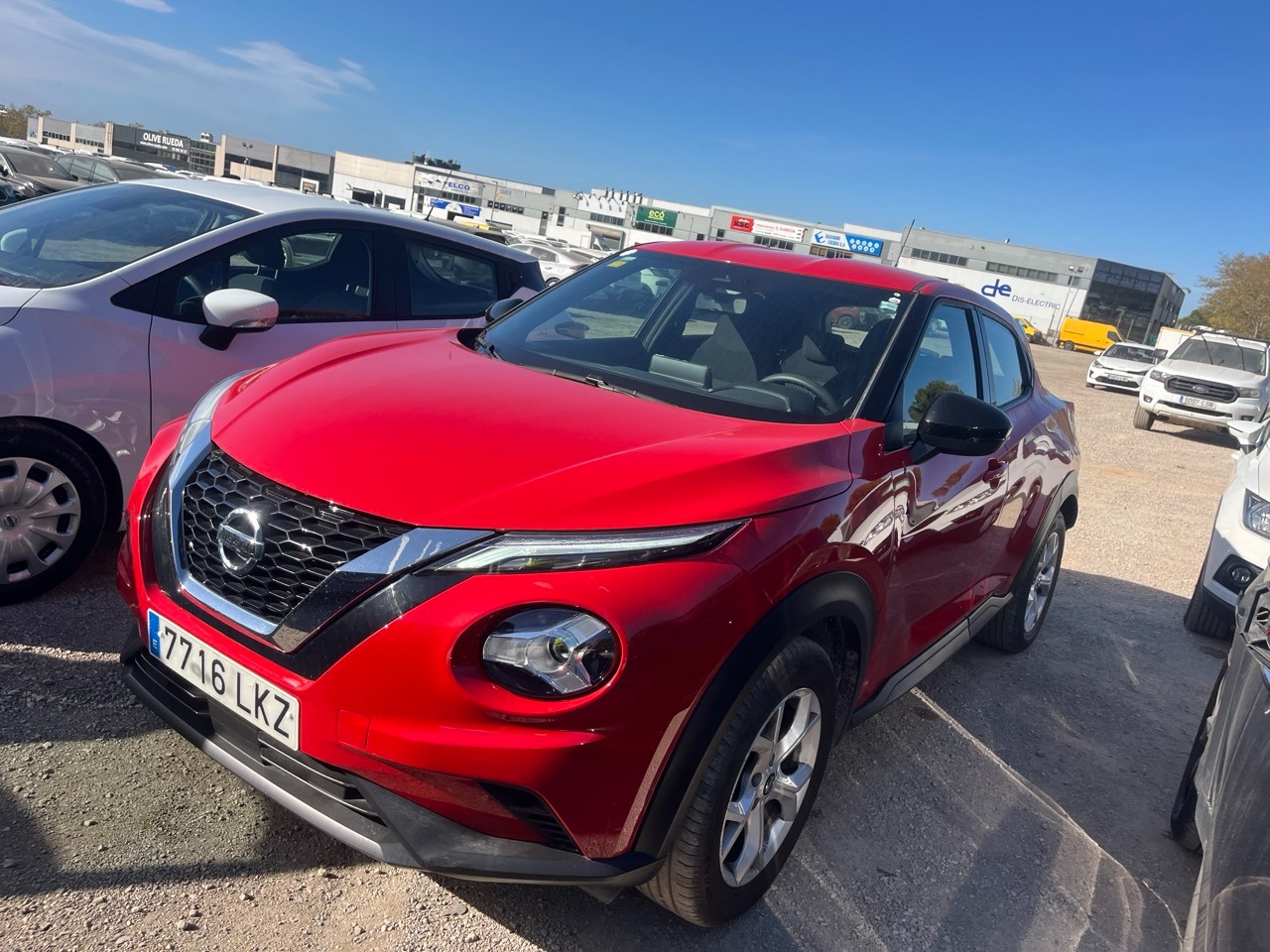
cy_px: 476
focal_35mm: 26
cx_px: 635
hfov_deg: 67.3
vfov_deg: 53.1
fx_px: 954
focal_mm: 5.1
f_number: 1.6
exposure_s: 1/2688
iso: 50
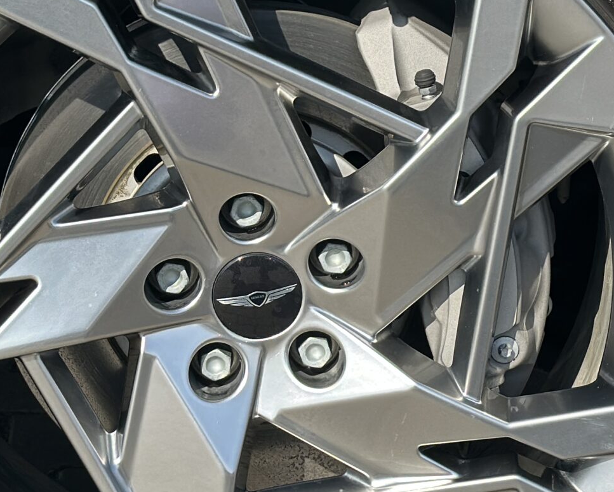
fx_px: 2254
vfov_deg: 12.4
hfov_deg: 15.5
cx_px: 222
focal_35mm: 124
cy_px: 240
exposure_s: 1/2890
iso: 80
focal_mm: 6.86
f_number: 1.78
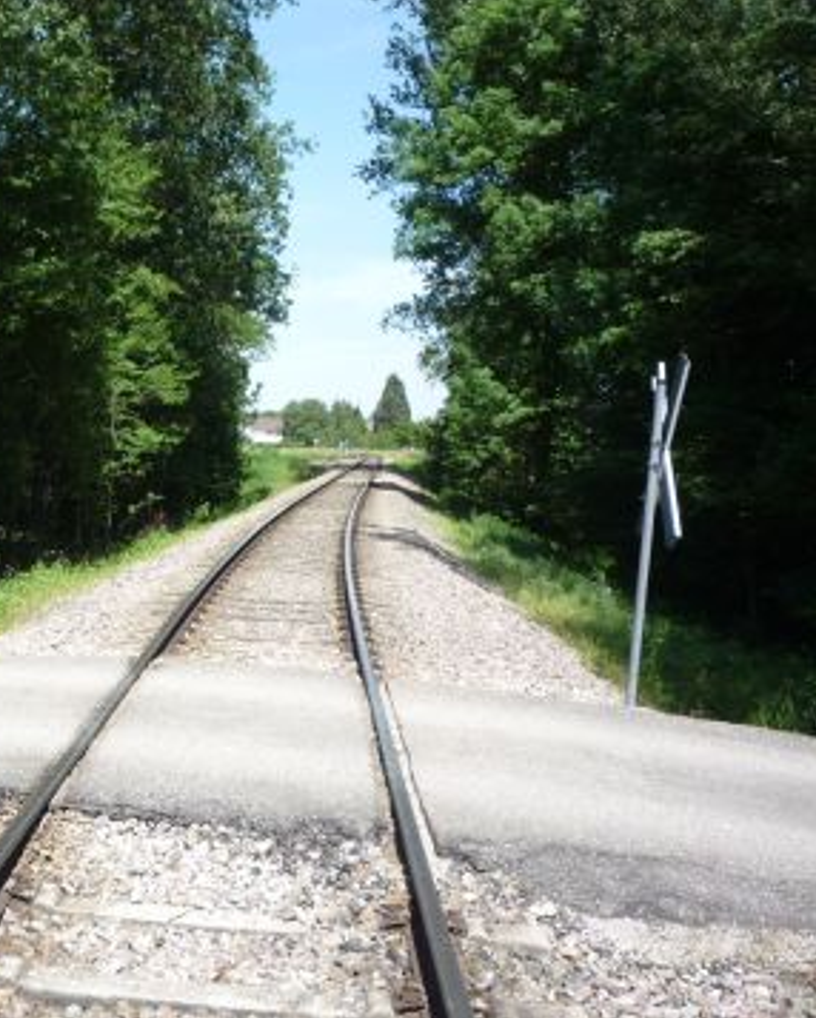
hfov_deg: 34.4
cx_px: 140
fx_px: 1267
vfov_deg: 43.8
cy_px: 508
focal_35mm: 42
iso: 100
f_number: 4
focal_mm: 5.2
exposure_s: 1/400
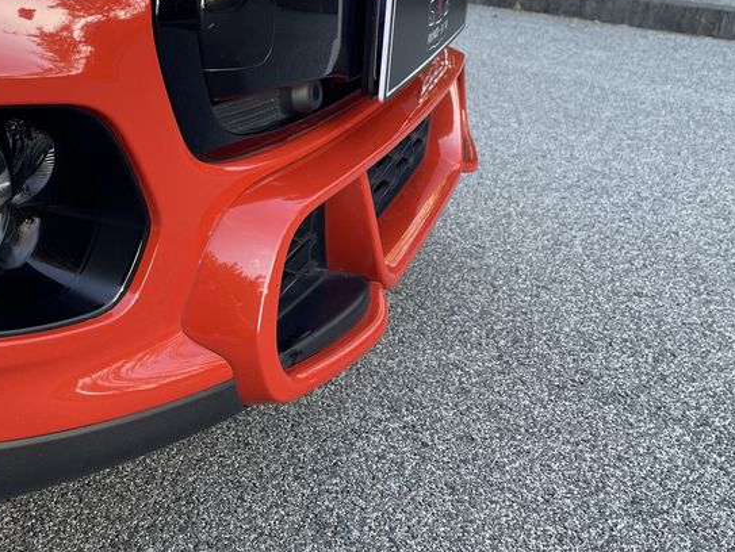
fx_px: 1041
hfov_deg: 38.7
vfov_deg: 28.9
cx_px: 286
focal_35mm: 49
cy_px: 88
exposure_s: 1/121
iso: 40
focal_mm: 4.2
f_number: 1.6
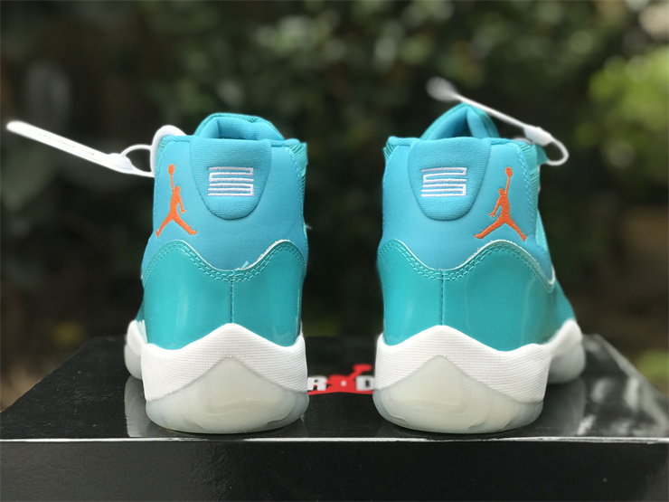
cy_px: 251
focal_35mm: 57
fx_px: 1102
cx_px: 334
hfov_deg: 33.8
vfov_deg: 25.7
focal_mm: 6.6
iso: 20
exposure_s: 1/50
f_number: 2.8
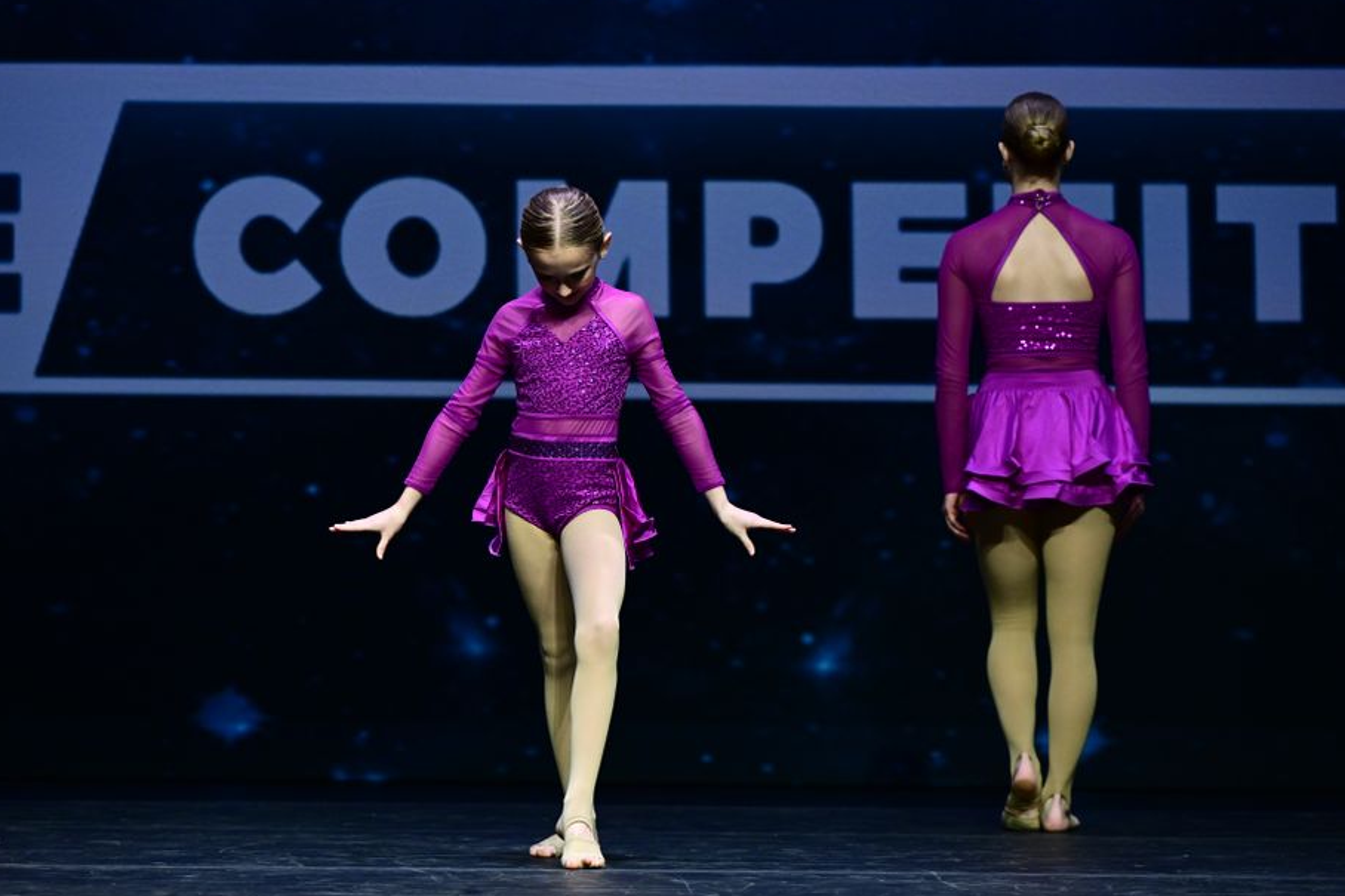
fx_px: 5267
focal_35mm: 141
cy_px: 415
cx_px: 649
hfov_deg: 14.6
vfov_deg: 9.7
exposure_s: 1/800
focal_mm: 125
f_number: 3.5
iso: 3200
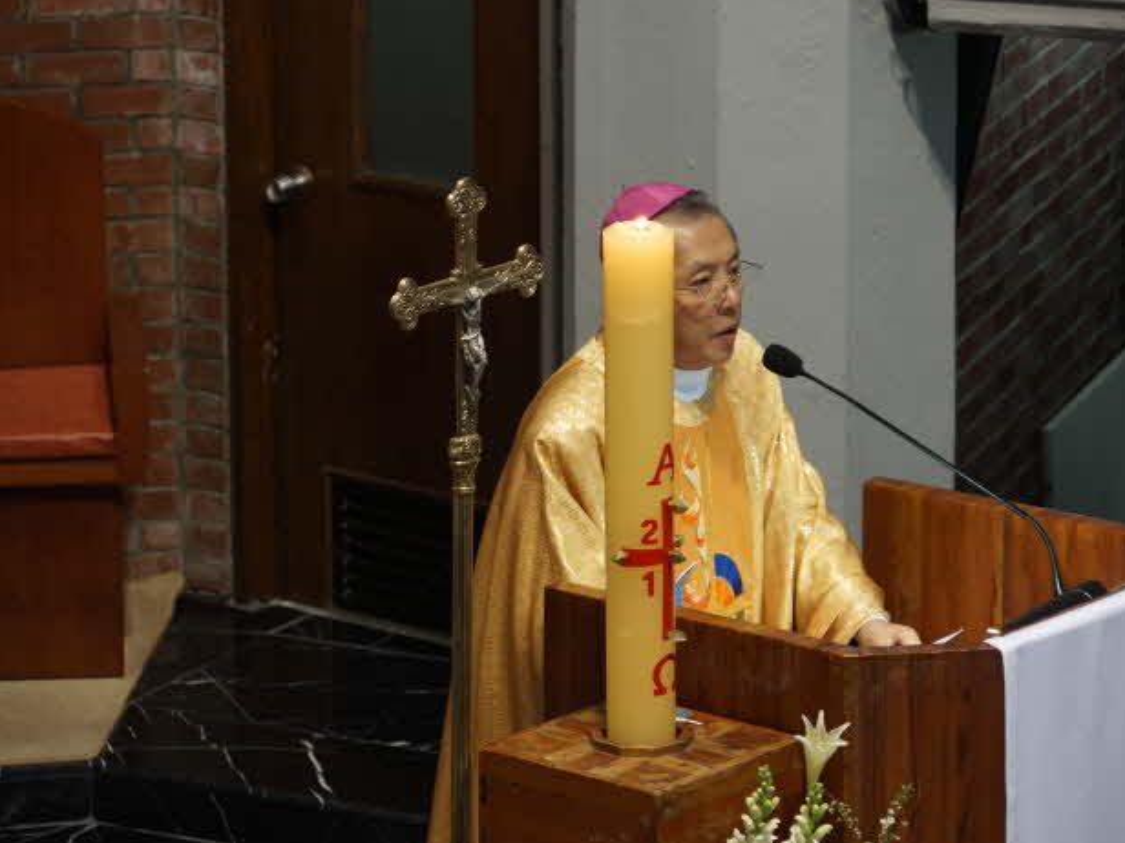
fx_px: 6532
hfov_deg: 9.8
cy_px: 420
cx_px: 636
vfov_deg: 7.4
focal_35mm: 201
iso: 400
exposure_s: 1/15
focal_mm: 123
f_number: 6.3
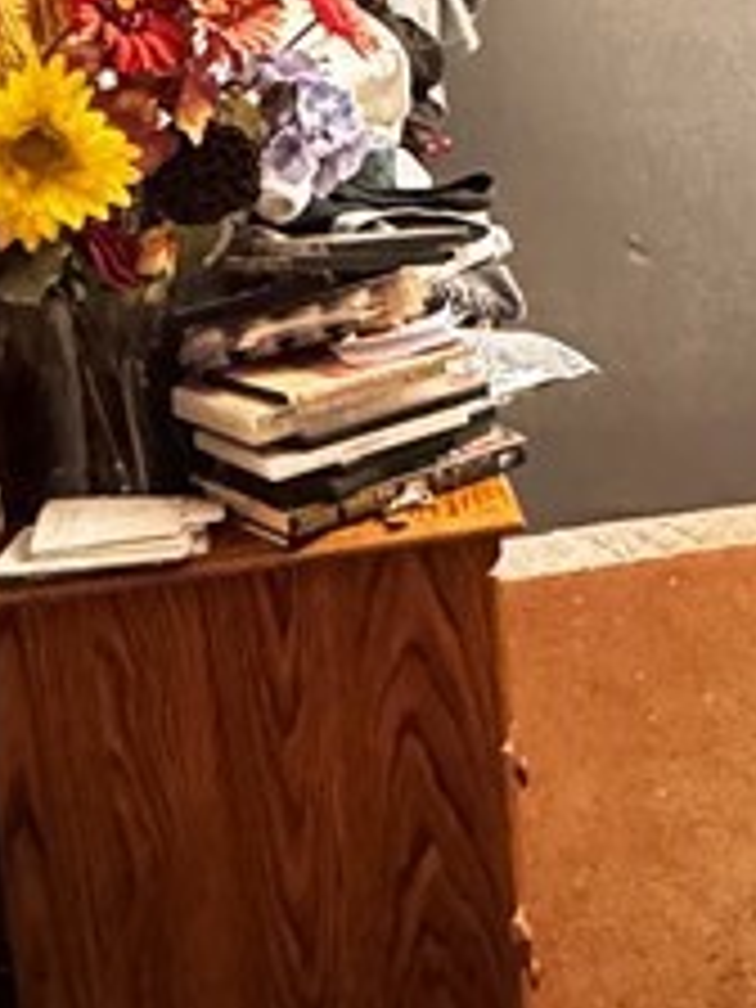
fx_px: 1864
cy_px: 108
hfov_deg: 21.7
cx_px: 846
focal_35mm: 64
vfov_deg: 29.1
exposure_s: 1/20
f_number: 2.2
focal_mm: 2.22
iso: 2000
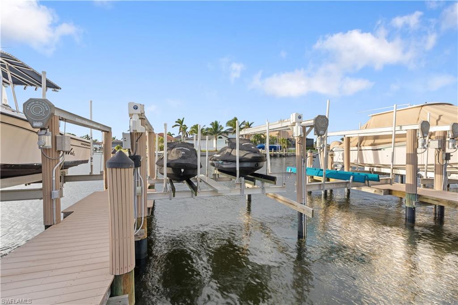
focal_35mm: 16
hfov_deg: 96.8
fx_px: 203
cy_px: 152
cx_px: 229
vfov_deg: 73.7
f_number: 8
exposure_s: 1/13
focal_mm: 16
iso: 100
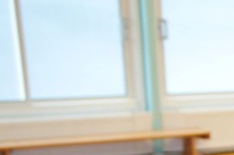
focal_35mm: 120
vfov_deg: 10.9
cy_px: 249
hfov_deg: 15.1
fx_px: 779
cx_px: 402
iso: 400
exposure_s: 1/90
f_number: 3.3
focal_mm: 32
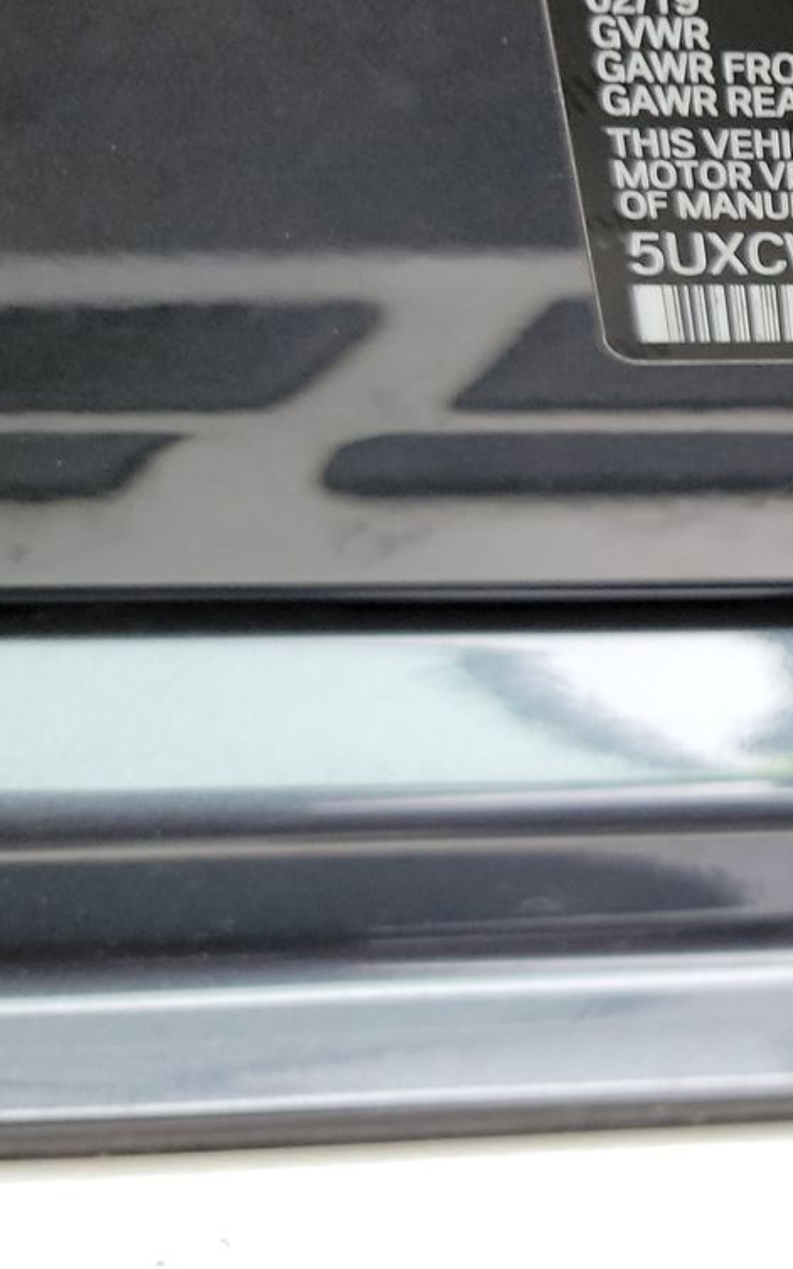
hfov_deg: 20.1
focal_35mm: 54
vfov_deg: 36.9
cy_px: 377
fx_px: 1868
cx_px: 1241
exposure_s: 1/59
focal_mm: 6.7
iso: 542
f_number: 1.8
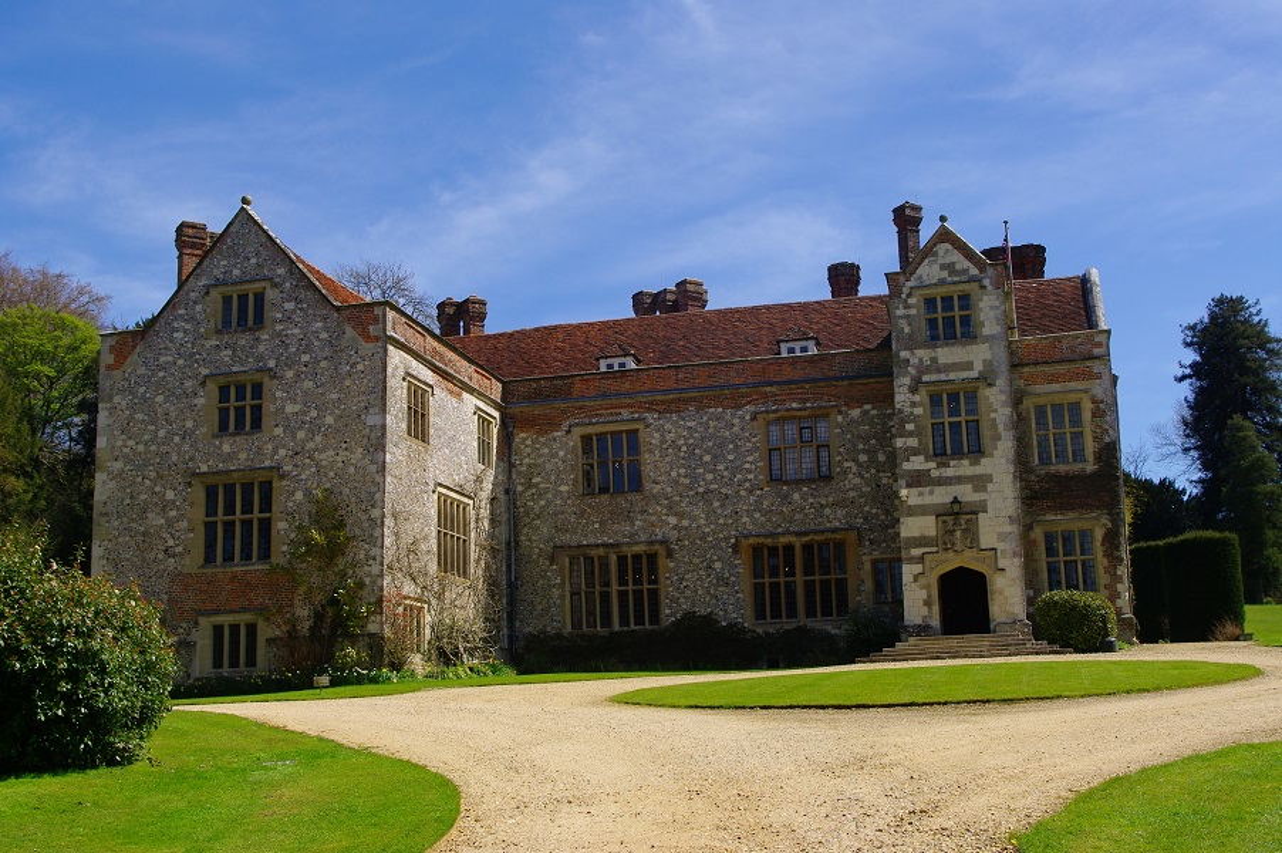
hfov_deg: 46.4
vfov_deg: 31.8
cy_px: 426
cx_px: 641
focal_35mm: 42
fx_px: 1495
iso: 100
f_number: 8
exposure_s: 1/250
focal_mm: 28.13
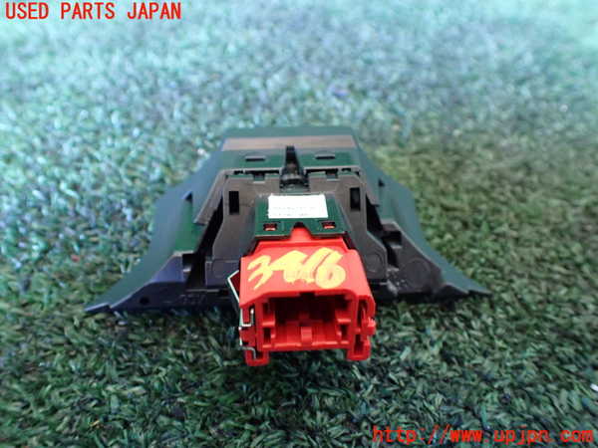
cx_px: 299
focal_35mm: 30
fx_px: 518
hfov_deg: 60.0
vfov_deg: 46.8
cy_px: 224
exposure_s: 1/30
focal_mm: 5.4
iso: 800
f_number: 2.3
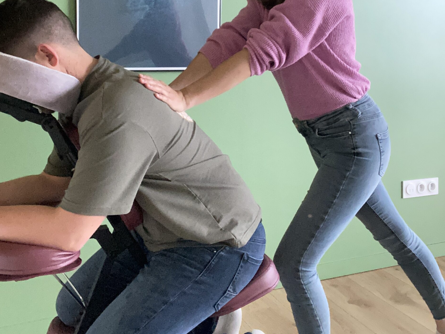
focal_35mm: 41
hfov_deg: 45.8
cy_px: 56
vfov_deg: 33.9
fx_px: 527
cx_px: 219
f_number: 2.2
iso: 800
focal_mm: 2.71
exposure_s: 1/30
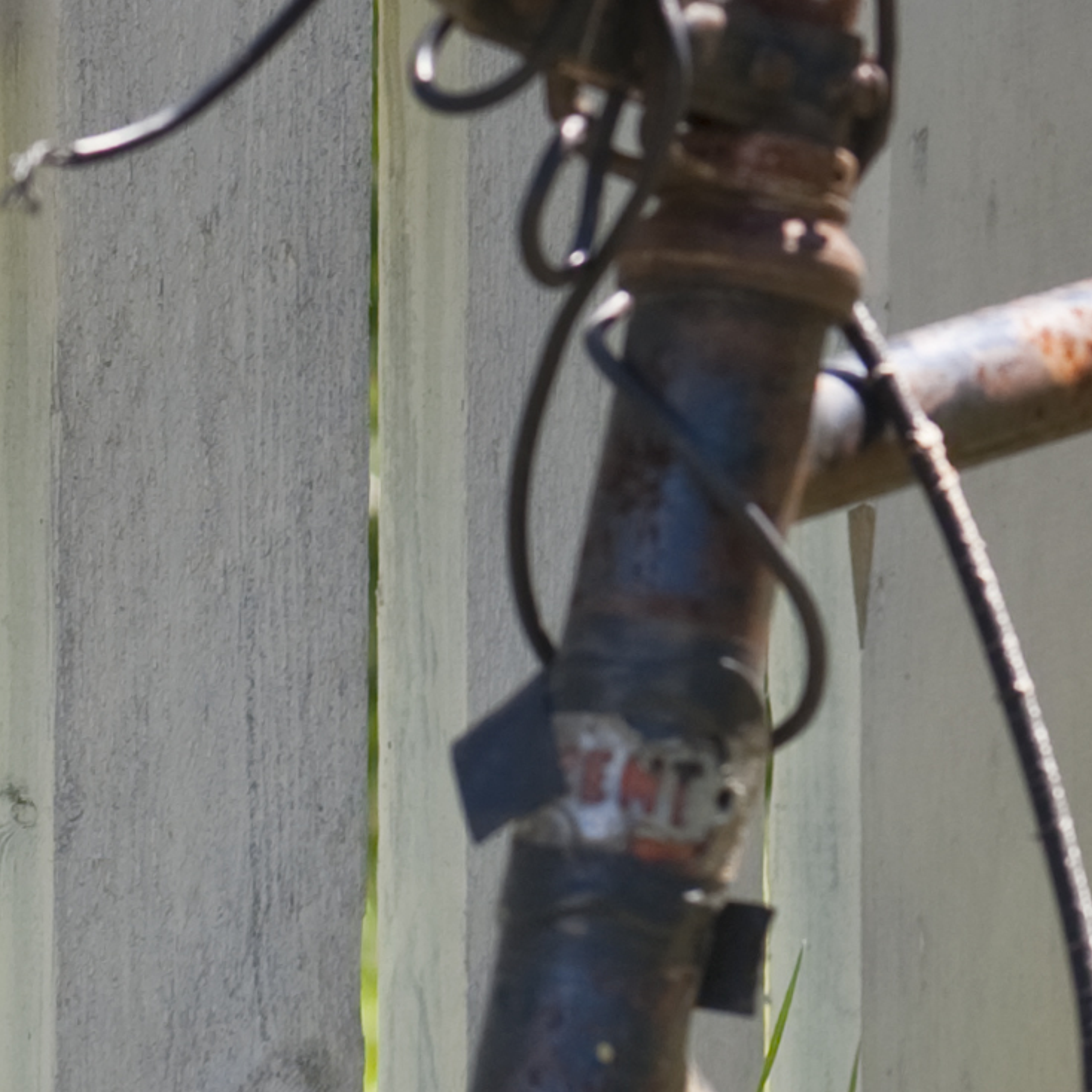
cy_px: -851
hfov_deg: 3.7
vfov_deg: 3.7
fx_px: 16703
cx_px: 1809
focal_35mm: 468
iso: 100
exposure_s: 1/250
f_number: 6.3
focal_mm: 95
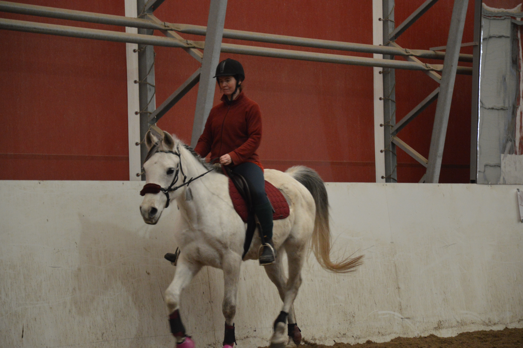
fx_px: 2286
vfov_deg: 8.7
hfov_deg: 13.1
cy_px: 174
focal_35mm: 158
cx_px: 262
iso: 1800
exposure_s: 1/125
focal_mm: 105
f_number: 5.6
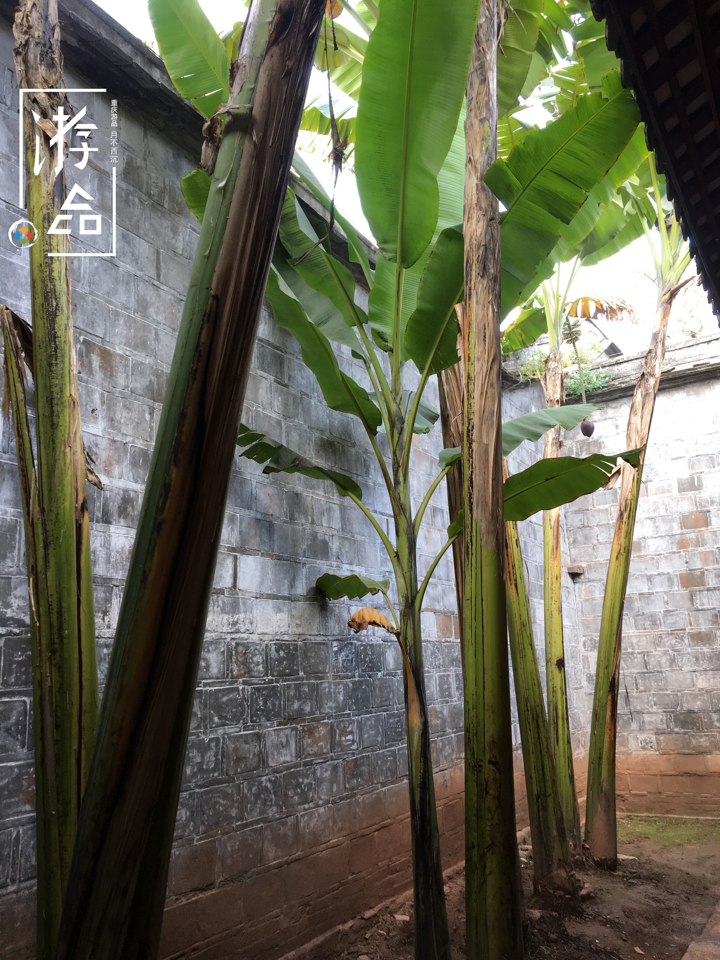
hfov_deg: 48.2
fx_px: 804
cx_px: 360
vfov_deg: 61.7
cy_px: 480
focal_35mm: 29
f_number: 2.2
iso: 40
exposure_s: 1/100
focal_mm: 4.15
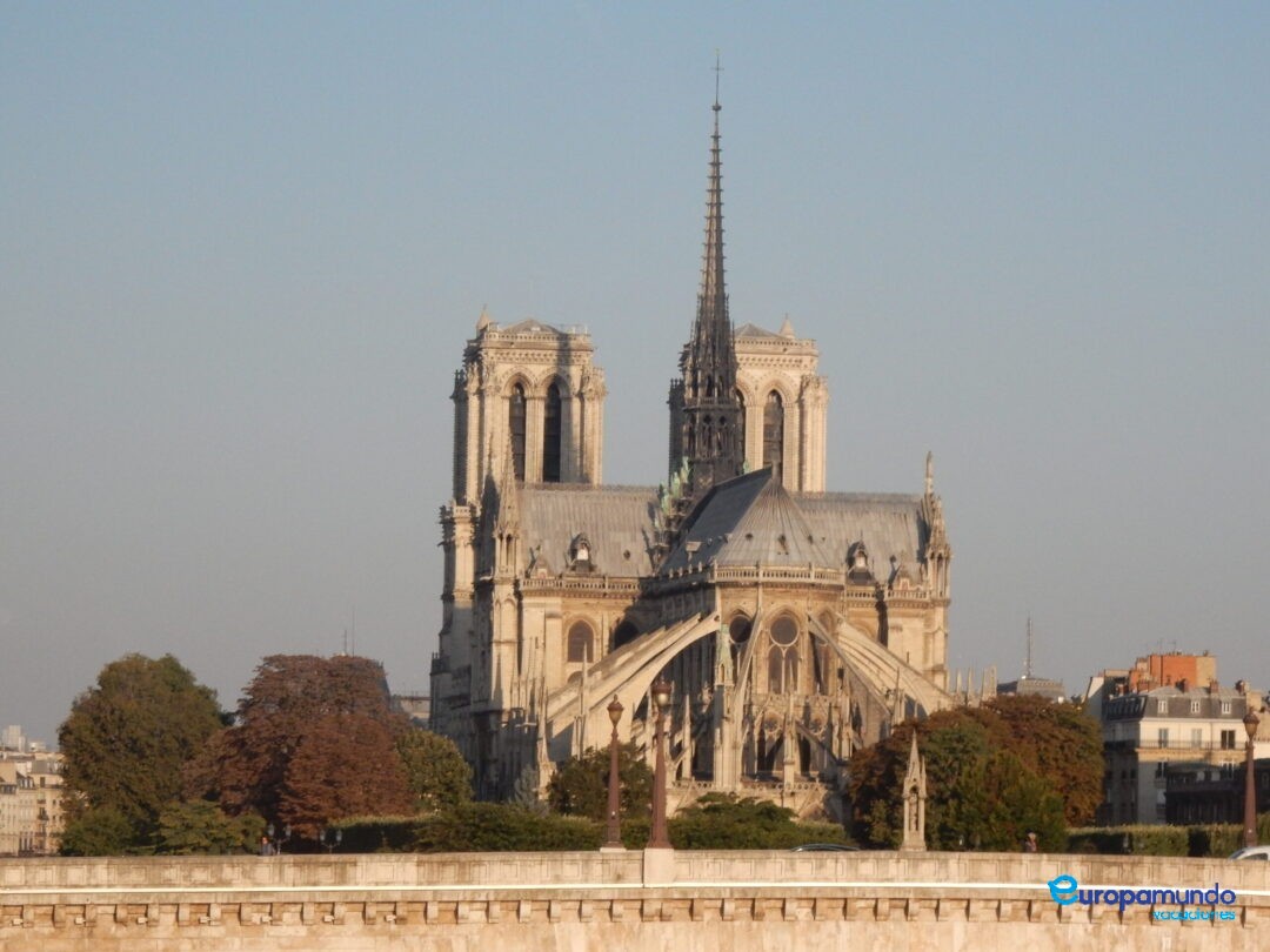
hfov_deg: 12.0
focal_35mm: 164
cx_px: 635
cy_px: 476
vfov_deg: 9.1
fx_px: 6017
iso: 400
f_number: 6
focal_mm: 29.2
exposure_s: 1/200
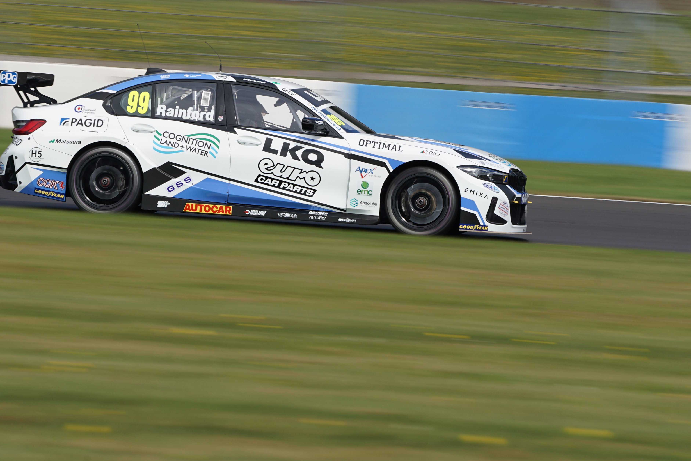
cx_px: 360
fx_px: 8215
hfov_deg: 4.8
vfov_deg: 3.2
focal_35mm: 428
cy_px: 154
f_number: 13
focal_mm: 268
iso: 100
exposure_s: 1/125
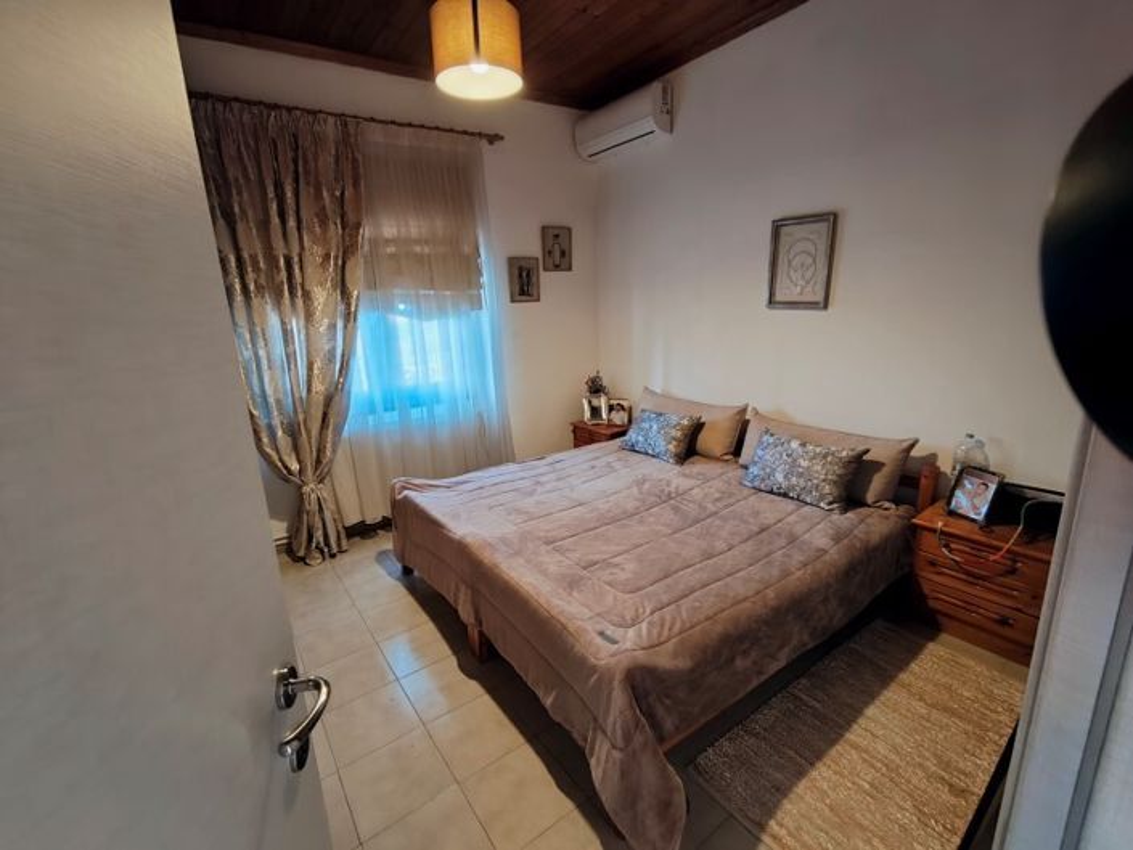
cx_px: 566
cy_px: 425
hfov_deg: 98.2
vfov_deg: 81.8
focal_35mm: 15
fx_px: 491
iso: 250
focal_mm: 1.65
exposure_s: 1/12.5
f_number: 2.2
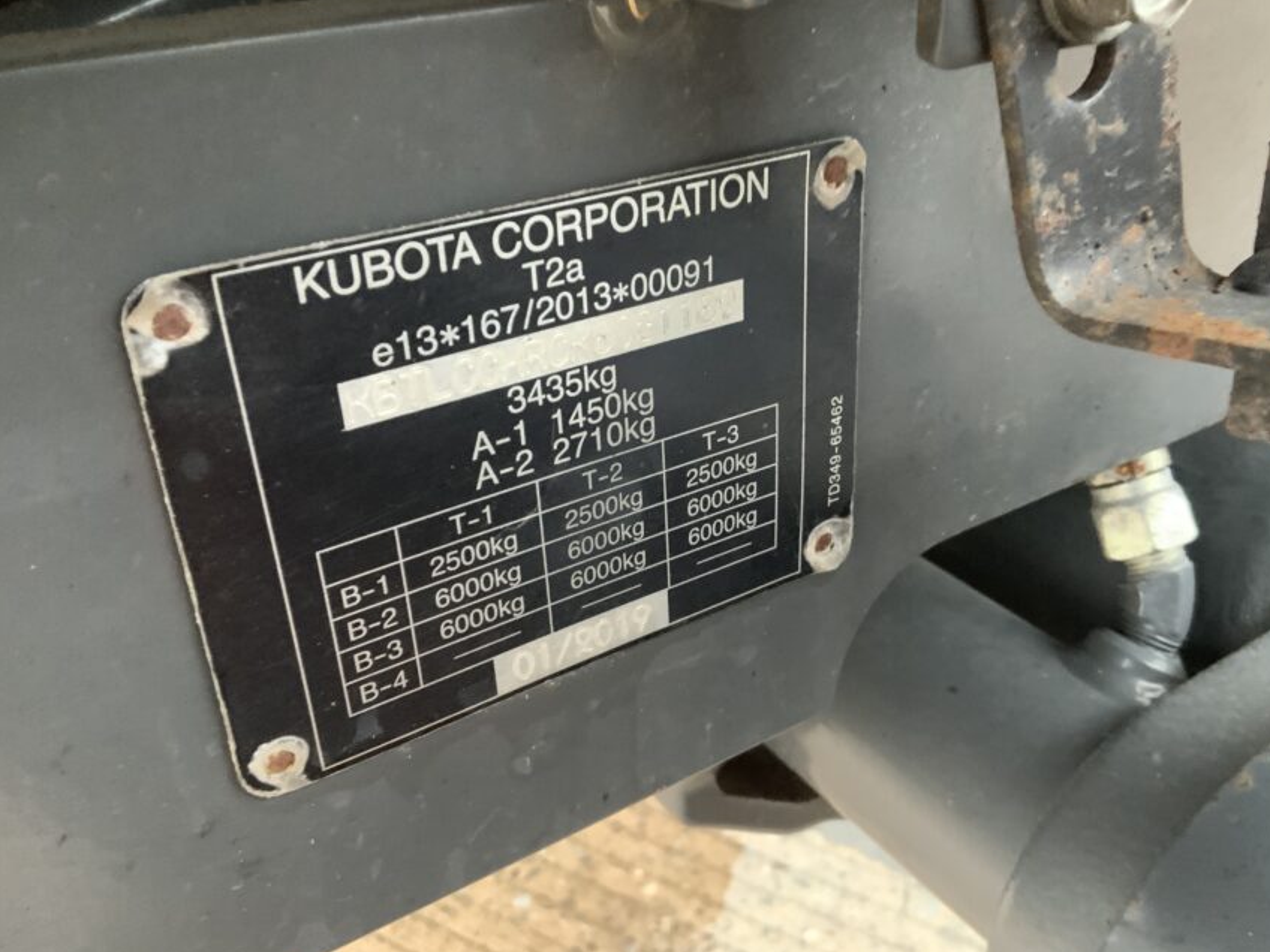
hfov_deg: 52.5
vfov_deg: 40.7
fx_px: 1284
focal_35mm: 35
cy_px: 515
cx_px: 714
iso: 250
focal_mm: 3
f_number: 1.8
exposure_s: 1/60
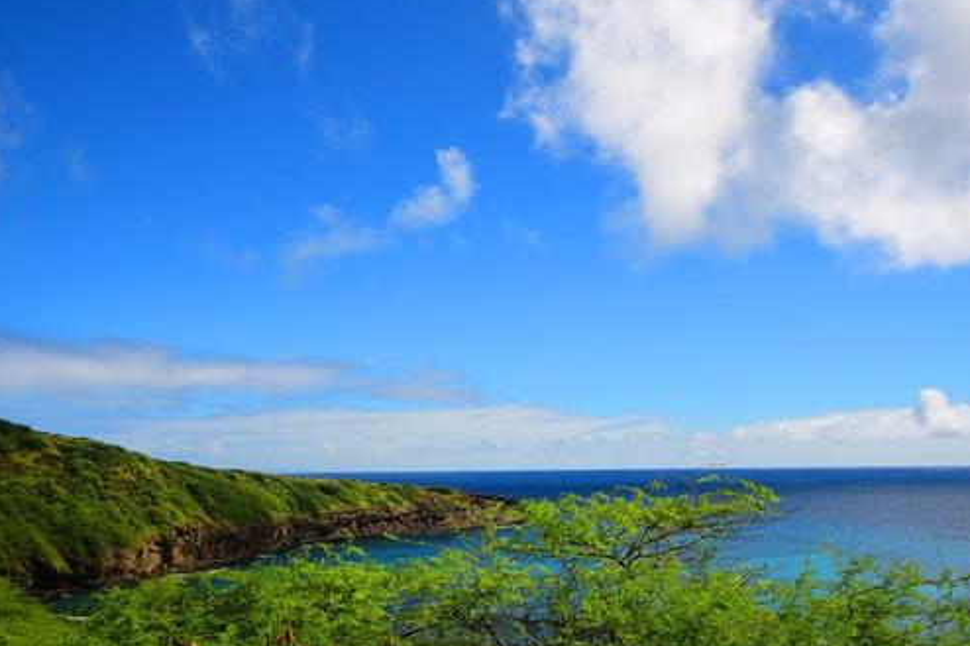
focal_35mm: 33
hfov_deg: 57.4
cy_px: 447
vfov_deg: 39.6
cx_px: 417
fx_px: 881
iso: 100
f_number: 8
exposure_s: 1/400
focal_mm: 15
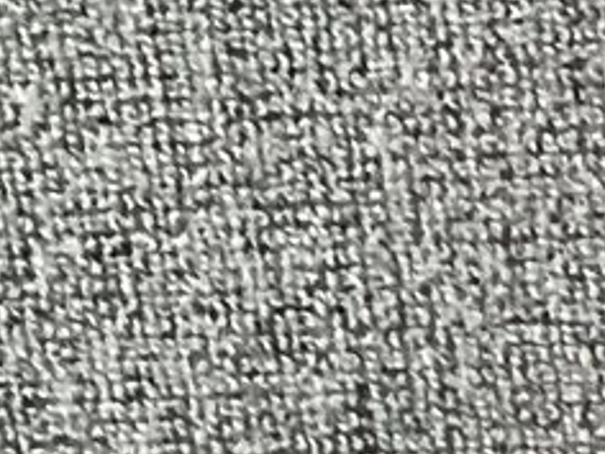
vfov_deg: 6.6
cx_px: 1442
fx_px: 3478
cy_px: 1453
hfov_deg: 9.0
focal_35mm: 199
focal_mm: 3.3
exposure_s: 1/25
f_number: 2.4
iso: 500
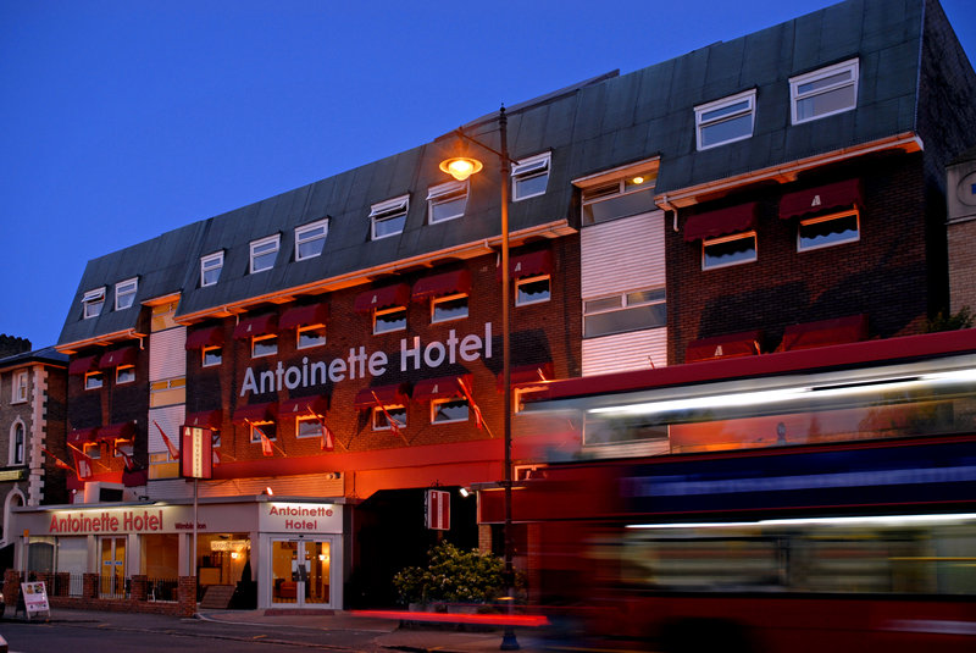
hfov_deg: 57.2
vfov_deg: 40.0
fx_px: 895
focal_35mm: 33
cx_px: 488
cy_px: 326
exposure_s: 1/4
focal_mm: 22
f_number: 5.6
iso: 100
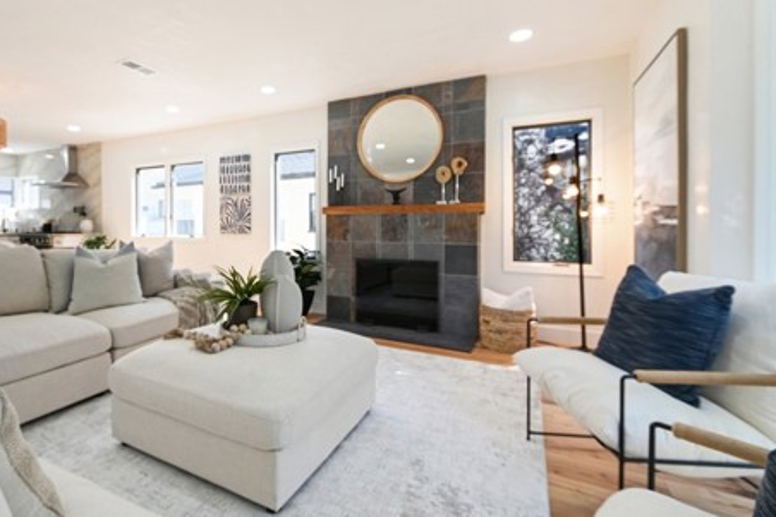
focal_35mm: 17
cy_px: 228
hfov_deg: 92.0
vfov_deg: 70.2
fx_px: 366
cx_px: 307
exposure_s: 1/13
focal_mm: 12
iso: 250
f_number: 8
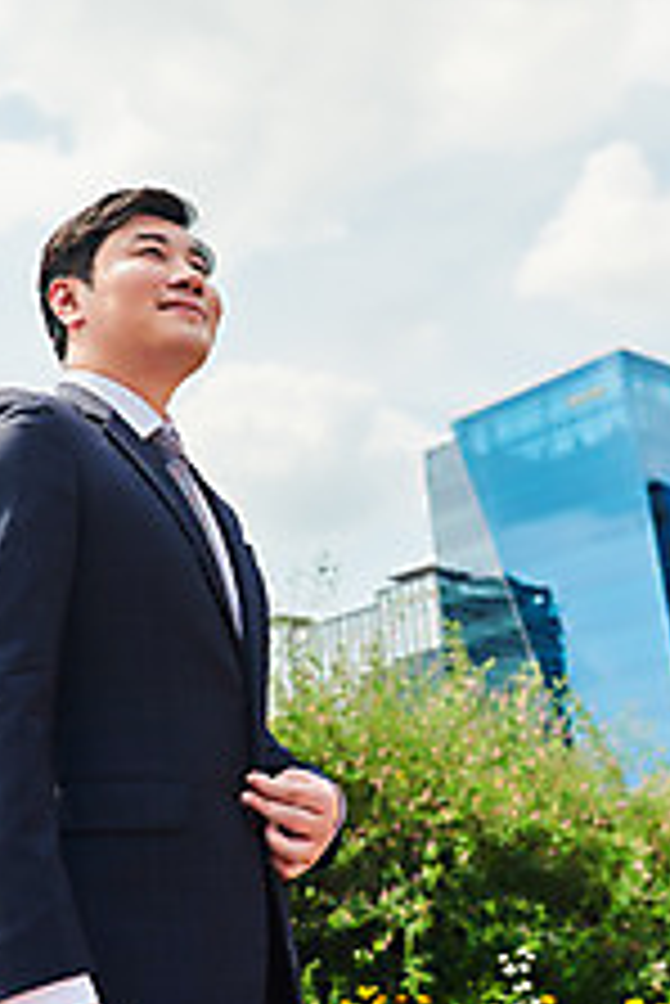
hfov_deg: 25.7
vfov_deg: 37.8
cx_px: 169
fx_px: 1449
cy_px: 351
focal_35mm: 52
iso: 200
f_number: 3.5
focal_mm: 29
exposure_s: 1/4000
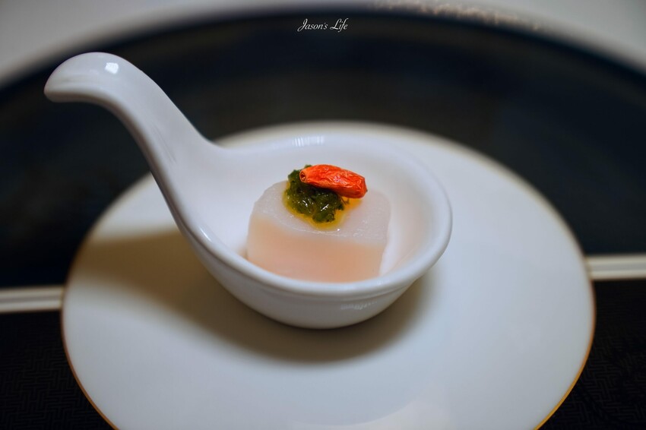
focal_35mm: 70
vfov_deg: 19.4
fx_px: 1256
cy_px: 215
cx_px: 323
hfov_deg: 28.9
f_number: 2.8
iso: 250
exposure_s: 1/80
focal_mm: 70
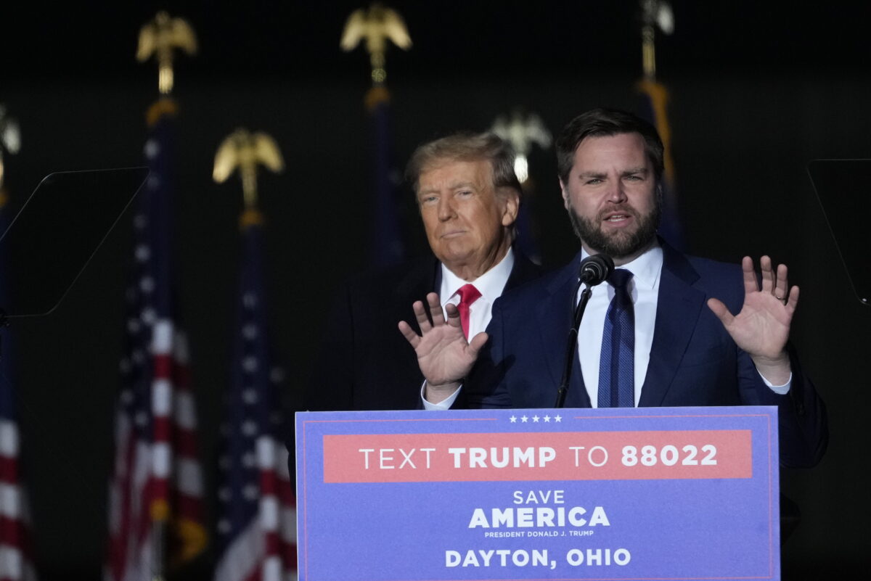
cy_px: 290
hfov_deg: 3.4
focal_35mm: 600
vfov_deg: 2.3
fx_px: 14521
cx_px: 436
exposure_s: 1/640
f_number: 5.6
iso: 3200
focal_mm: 400
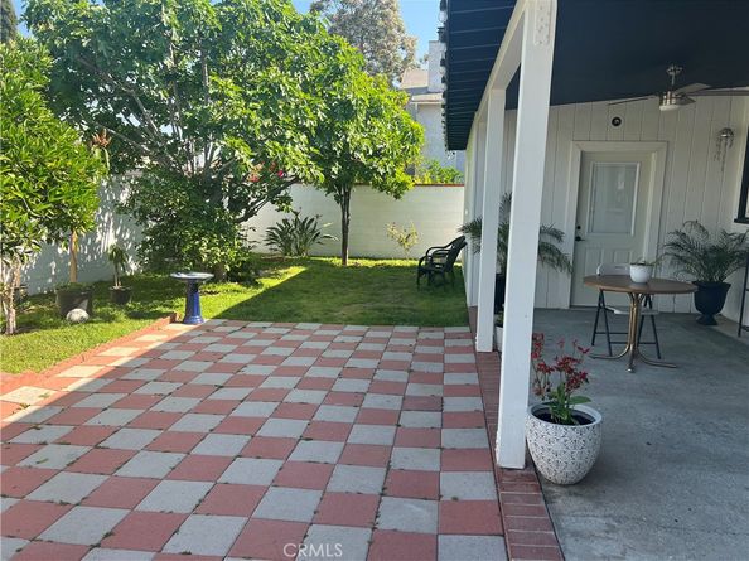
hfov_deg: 67.3
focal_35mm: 26
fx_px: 562
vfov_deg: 53.0
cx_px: 374
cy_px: 280
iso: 50
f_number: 1.5
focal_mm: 5.7
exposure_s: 1/887
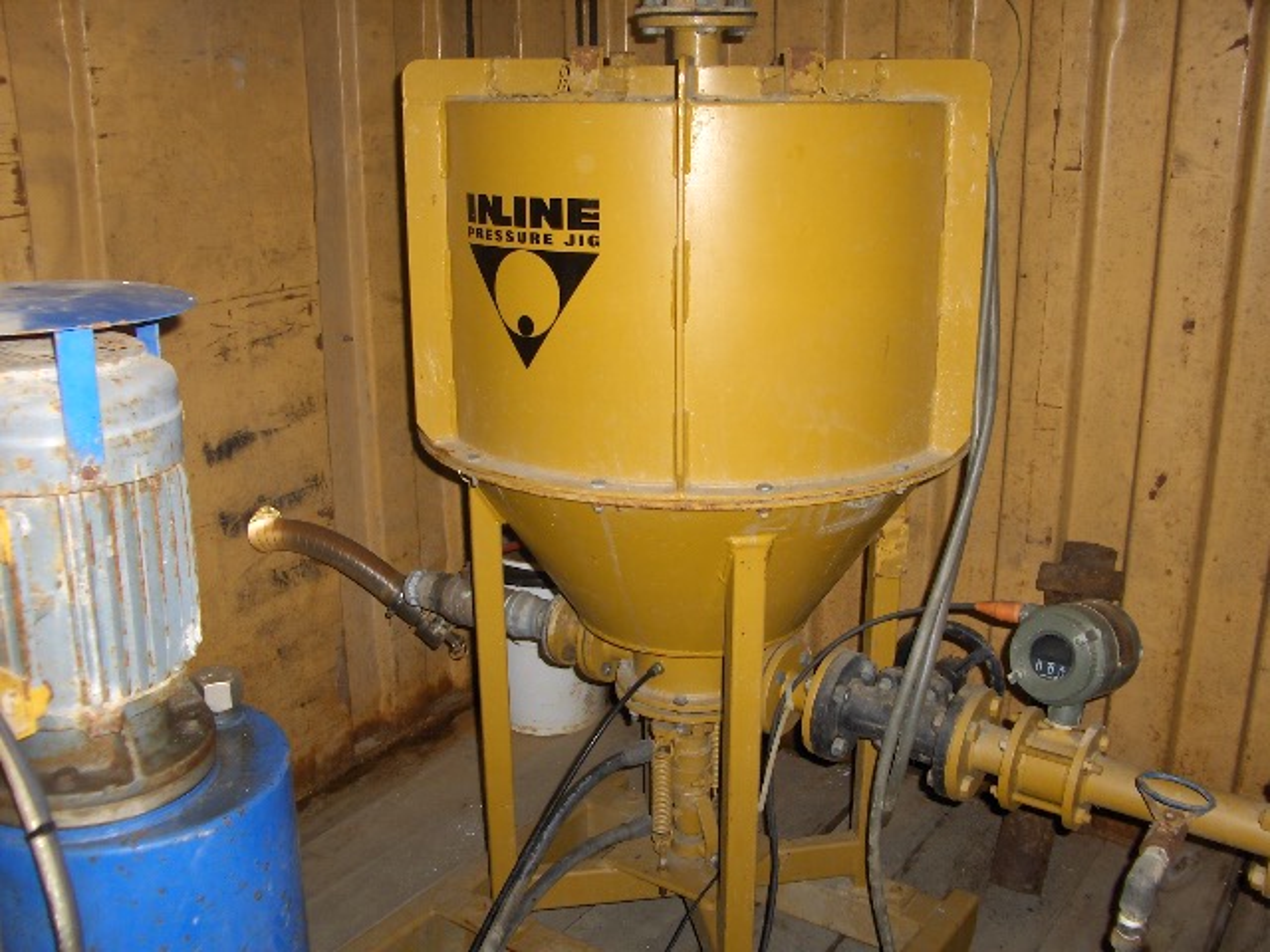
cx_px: 635
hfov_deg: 52.6
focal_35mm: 35
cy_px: 476
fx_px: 1284
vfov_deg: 40.7
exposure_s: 1/60
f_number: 2.6
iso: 100
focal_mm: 5.8
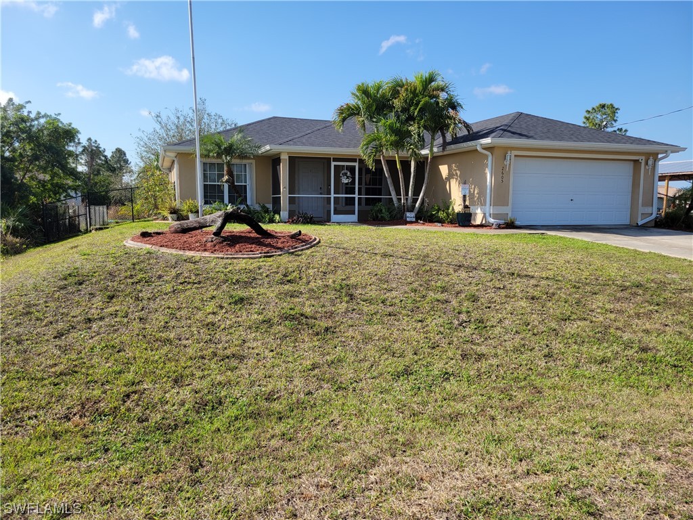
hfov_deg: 67.3
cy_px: 260
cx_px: 346
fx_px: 521
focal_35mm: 26
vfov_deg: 53.1
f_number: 1.8
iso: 40
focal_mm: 5.4
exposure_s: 1/1925
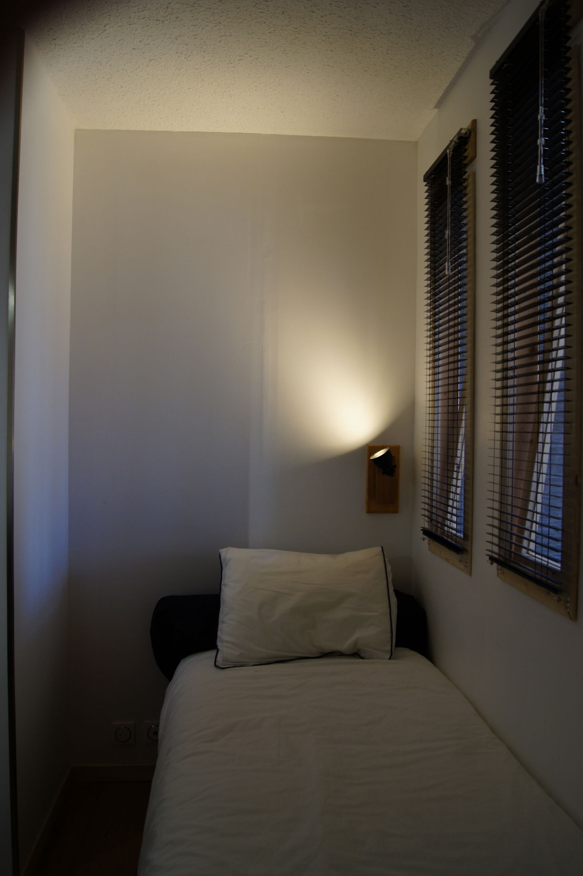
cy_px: 438
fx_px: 657
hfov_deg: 47.9
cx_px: 292
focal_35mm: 27
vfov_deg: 67.4
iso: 200
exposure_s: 1/40
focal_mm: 18
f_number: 4.5
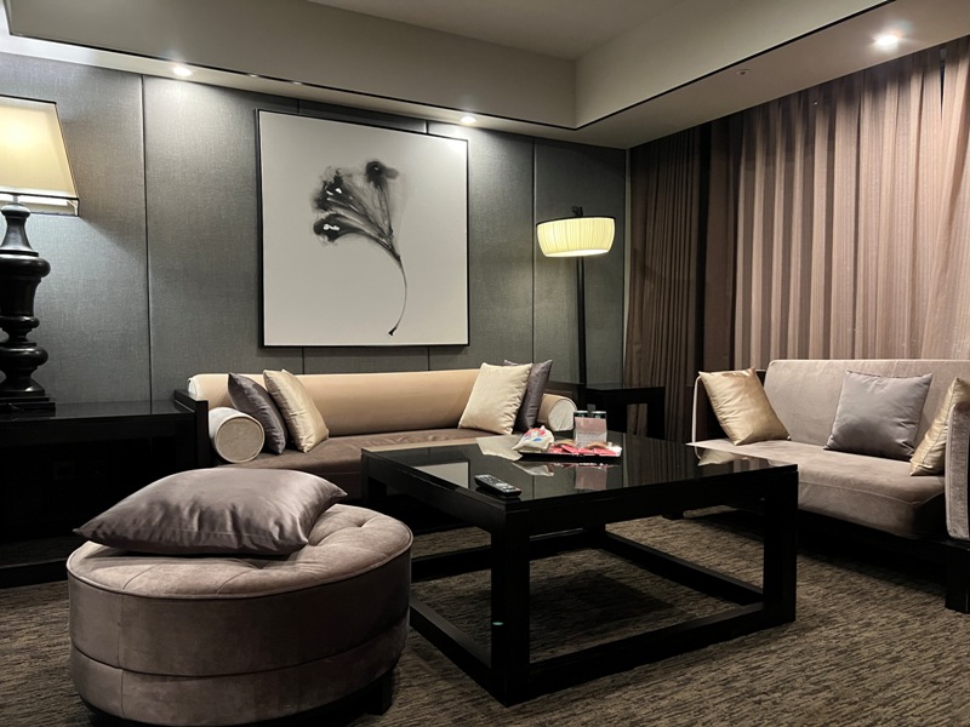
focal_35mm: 26
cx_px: 485
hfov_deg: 67.3
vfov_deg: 53.1
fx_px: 729
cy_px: 364
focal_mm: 5.7
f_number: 1.5
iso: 500
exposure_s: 1/40
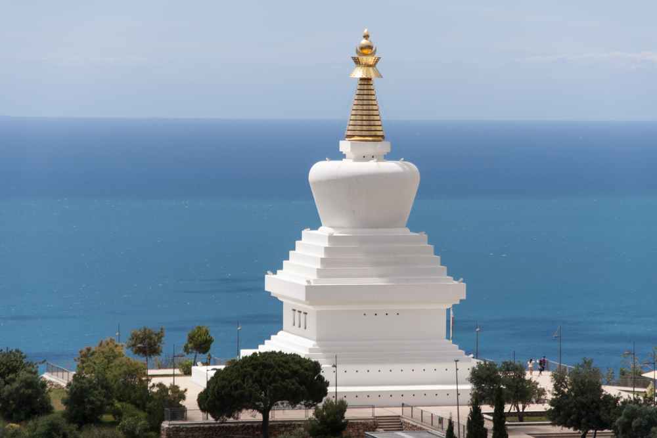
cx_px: 328
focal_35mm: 150
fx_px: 2738
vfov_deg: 9.2
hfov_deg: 13.7
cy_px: 219
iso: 100
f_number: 6.3
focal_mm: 100
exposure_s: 1/640
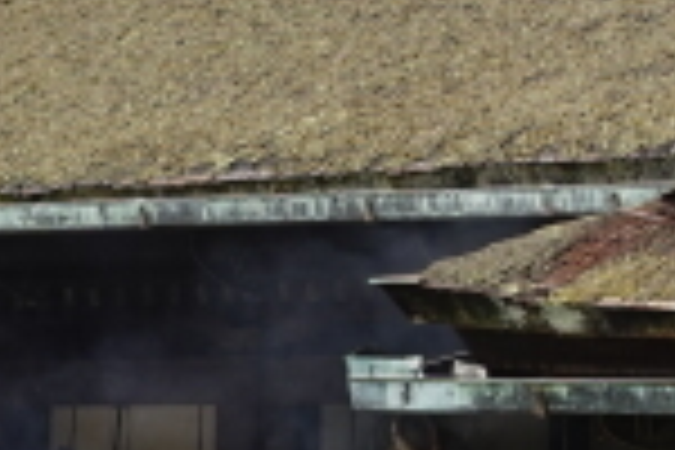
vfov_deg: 3.7
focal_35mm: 375
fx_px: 7031
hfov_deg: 5.4
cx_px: 1498
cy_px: 7
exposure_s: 1/250
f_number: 5.6
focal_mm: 55
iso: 50
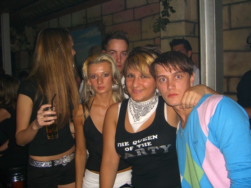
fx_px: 276
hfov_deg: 49.0
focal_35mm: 38
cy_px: 94
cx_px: 126
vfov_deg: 37.7
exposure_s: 1/60
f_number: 2.8
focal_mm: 7.9
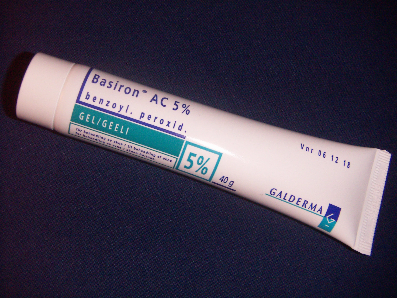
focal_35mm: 58
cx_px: 198
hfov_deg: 33.2
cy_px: 149
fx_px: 665
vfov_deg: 25.2
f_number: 6.7
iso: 200
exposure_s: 1/50
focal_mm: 7.7
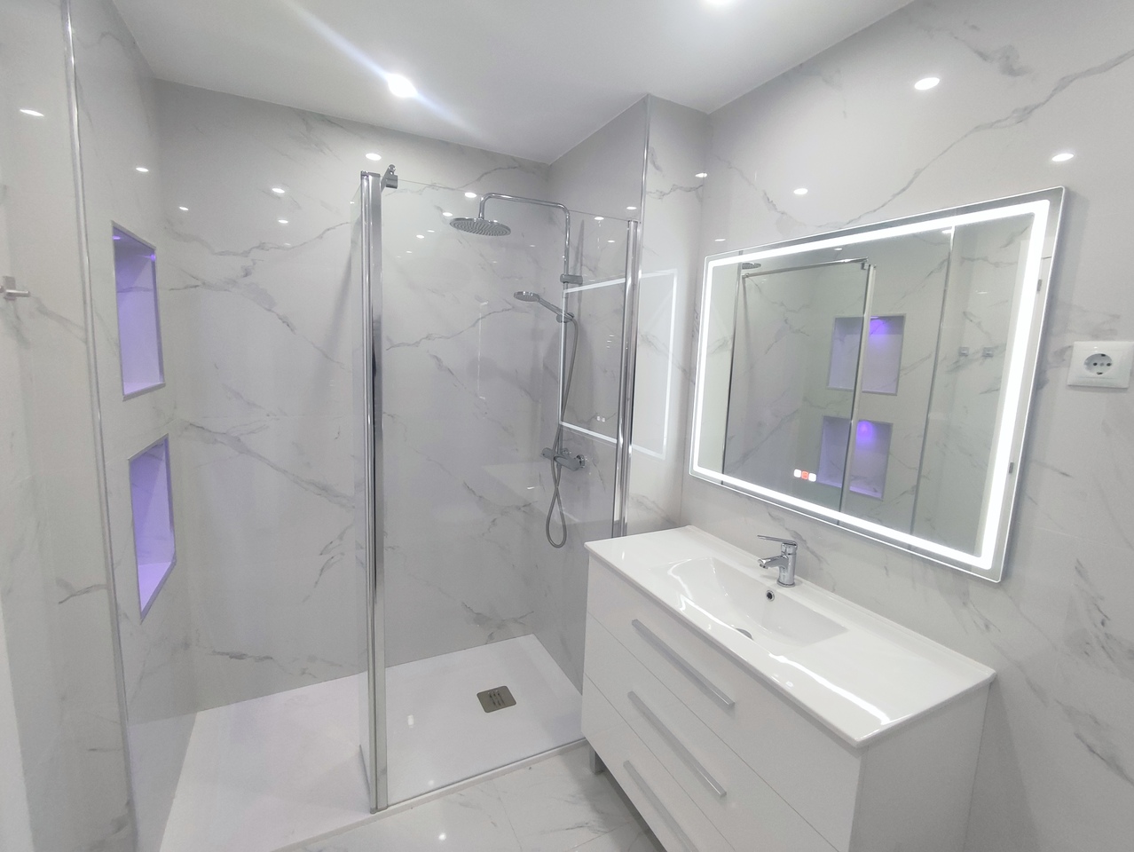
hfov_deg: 94.5
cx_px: 567
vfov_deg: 78.2
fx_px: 524
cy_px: 426
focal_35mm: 16
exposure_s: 1/50
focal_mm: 1.65
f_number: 2.2
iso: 227
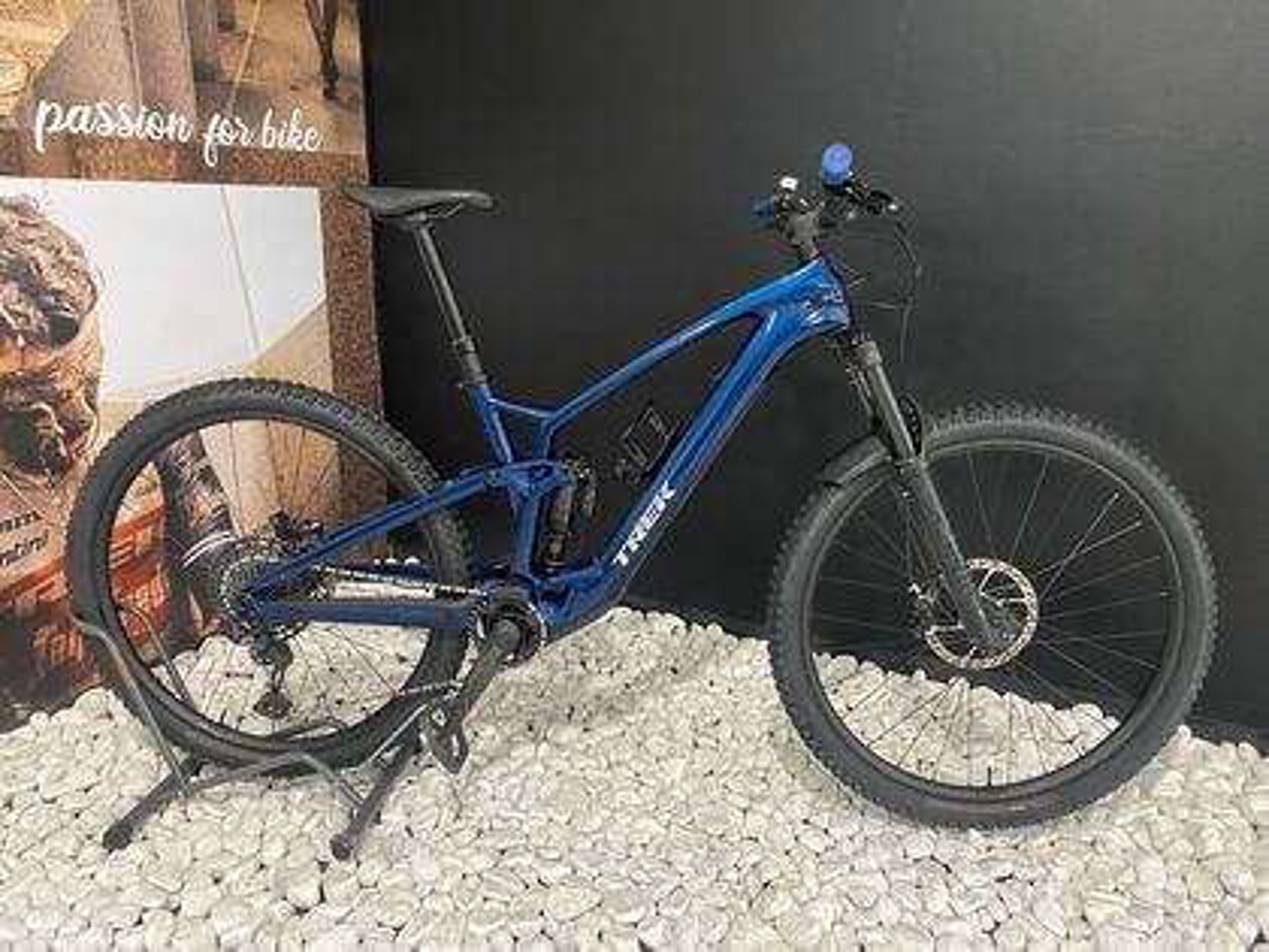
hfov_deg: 67.3
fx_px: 953
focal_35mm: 26
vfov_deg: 53.1
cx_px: 634
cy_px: 476
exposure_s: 1/50
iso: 400
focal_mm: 4.25
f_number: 1.8
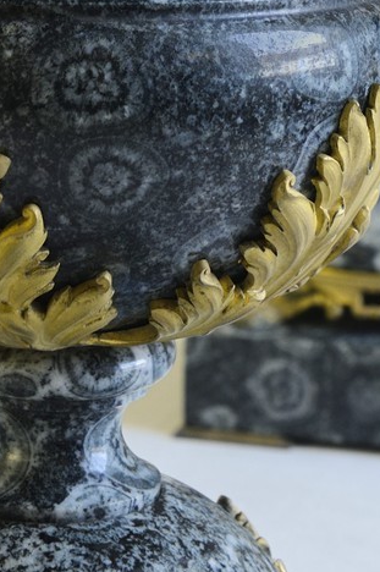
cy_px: -303
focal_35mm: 164
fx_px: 2602
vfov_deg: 11.9
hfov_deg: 8.4
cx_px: 176
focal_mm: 48
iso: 800
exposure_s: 1/5
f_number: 8
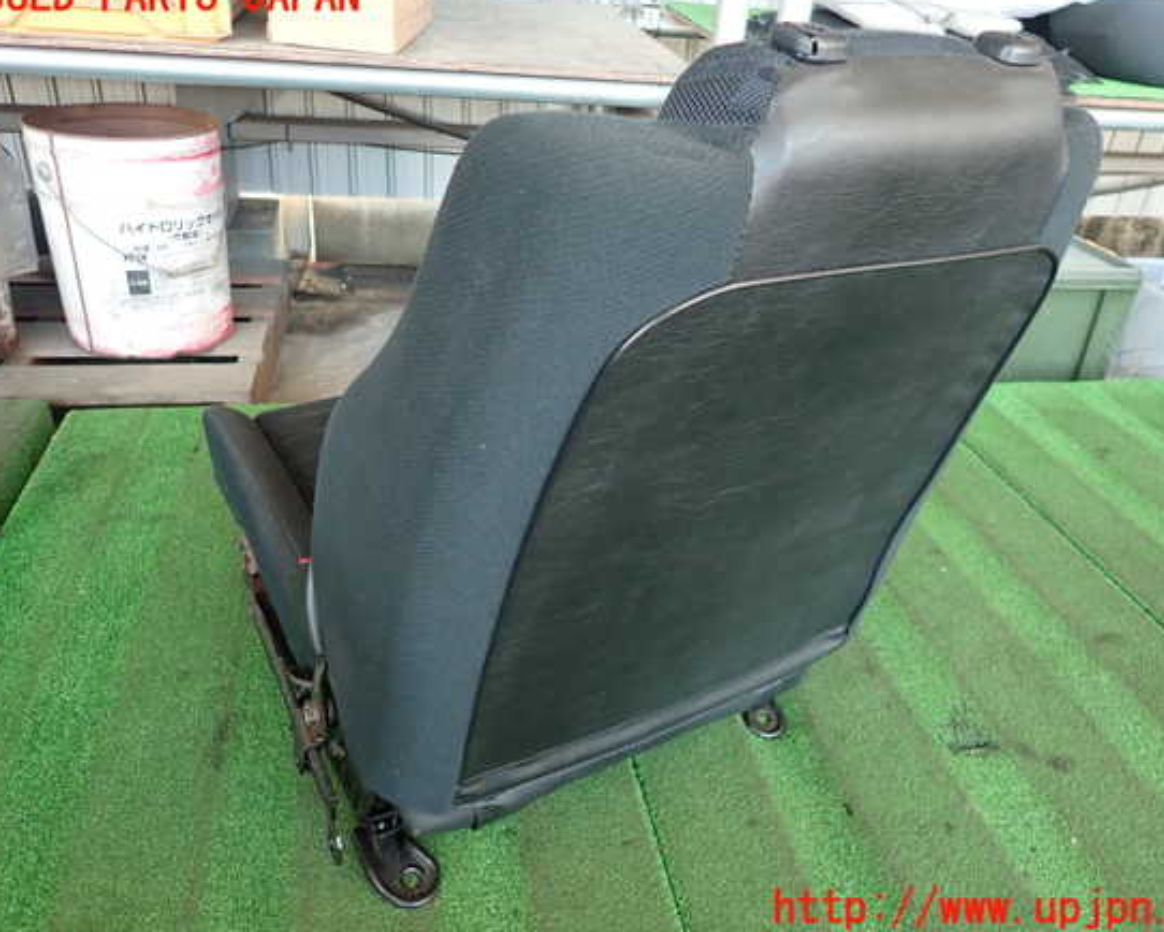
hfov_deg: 64.0
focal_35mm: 27
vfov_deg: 53.2
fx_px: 930
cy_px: 453
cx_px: 614
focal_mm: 4.5
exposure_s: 1/60
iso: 160
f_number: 2
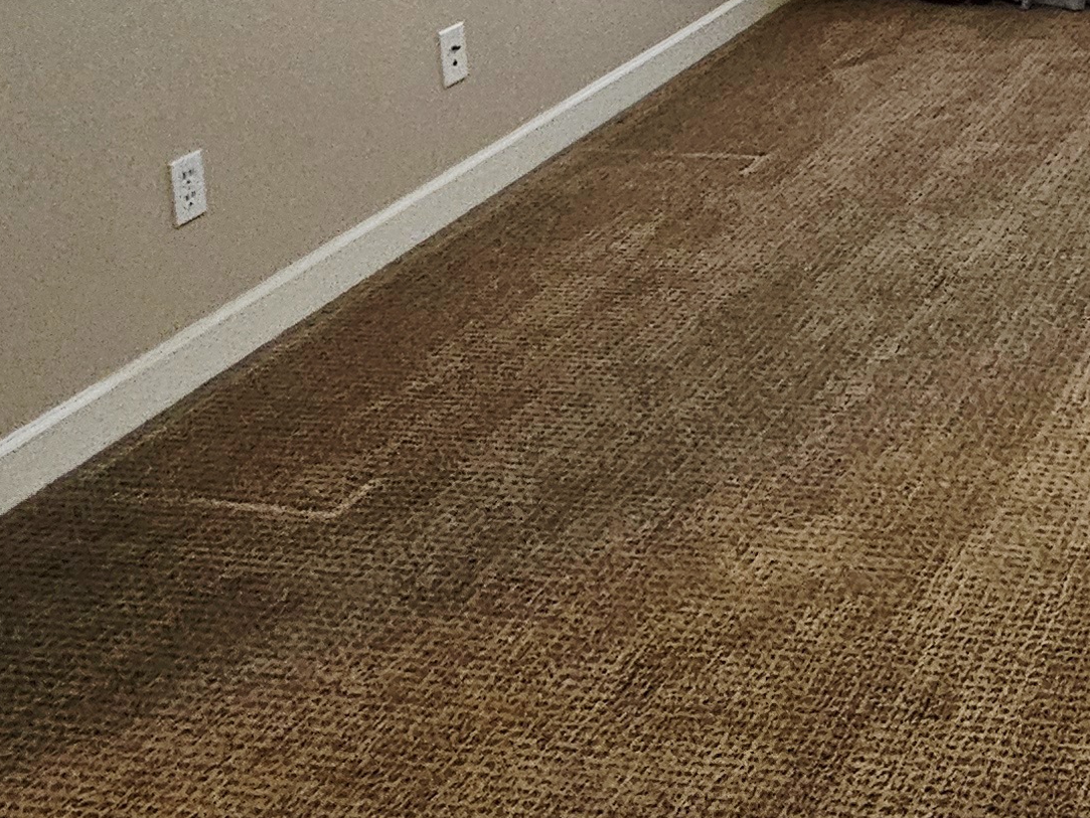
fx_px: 1512
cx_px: 1253
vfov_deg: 25.8
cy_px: -257
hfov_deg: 33.5
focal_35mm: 48
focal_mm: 2.2
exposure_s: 1/40
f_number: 2.2
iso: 320
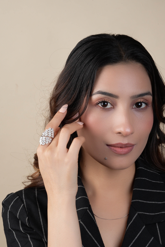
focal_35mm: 110
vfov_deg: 18.6
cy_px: 150
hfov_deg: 12.4
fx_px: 756
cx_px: 98
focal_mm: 90
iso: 100
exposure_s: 1/125
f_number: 20
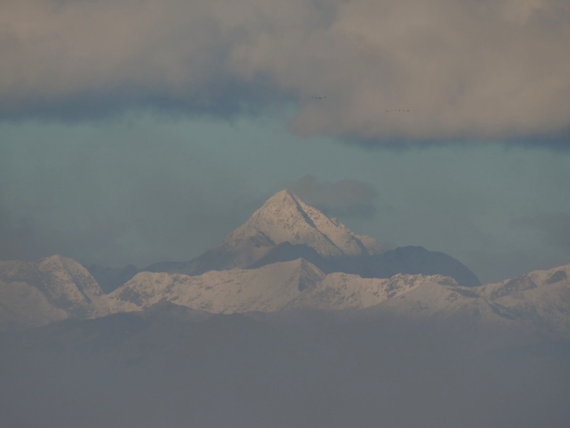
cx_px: 285
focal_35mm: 800
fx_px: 13173
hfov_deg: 2.5
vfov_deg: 1.9
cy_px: 214
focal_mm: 400
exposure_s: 1/1000
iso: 200
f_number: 8
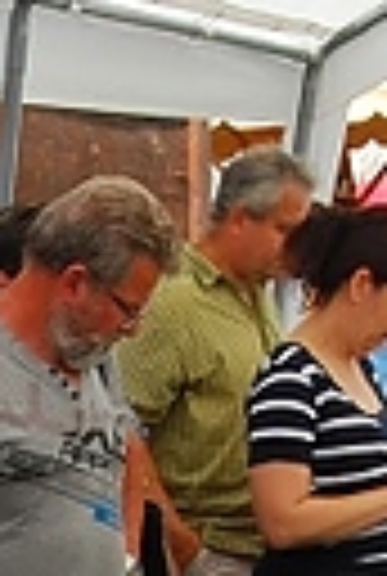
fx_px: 2229
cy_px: 922
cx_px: -126
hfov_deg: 9.7
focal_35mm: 139
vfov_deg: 13.6
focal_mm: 18
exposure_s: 1/20
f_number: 22
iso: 200
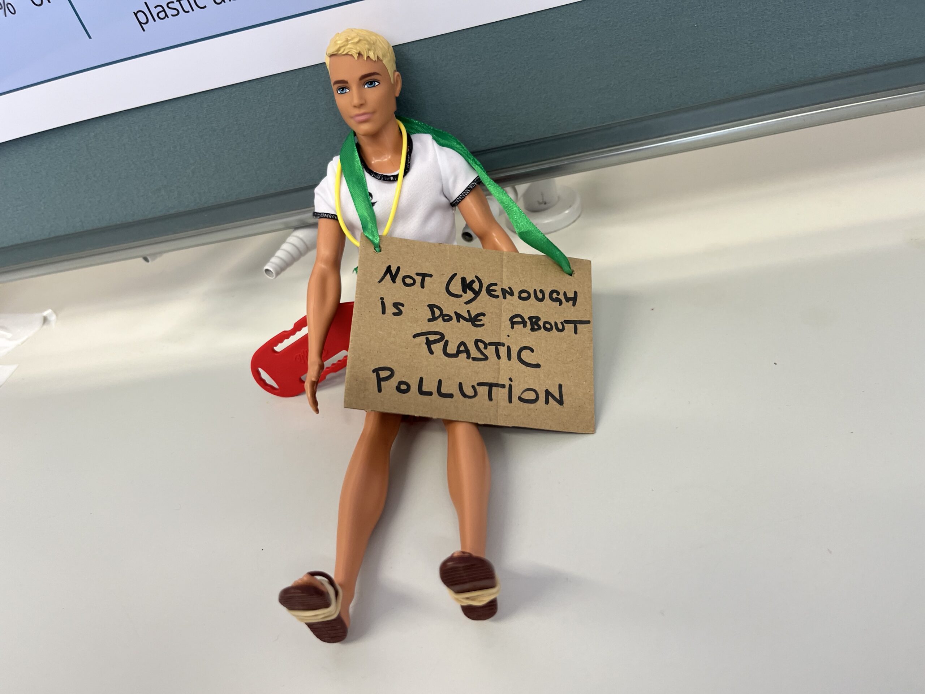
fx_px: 695
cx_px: 462
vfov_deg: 53.1
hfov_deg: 67.3
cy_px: 347
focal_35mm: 26
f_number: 1.6
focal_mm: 5.1
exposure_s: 1/100
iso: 80
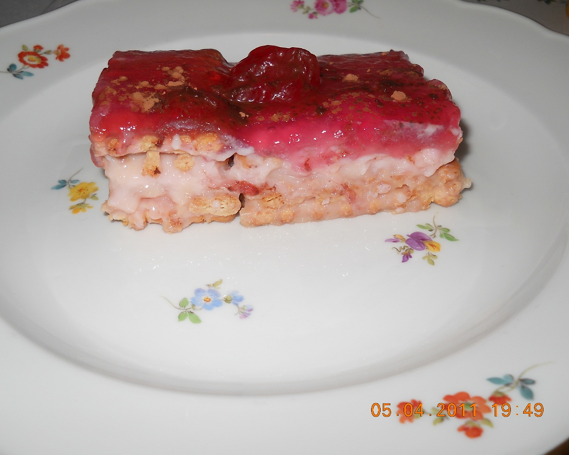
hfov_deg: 42.9
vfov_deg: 34.9
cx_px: 266
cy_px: 226
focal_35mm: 43
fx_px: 724
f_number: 5.5
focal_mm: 6.72
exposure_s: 1/30
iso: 80
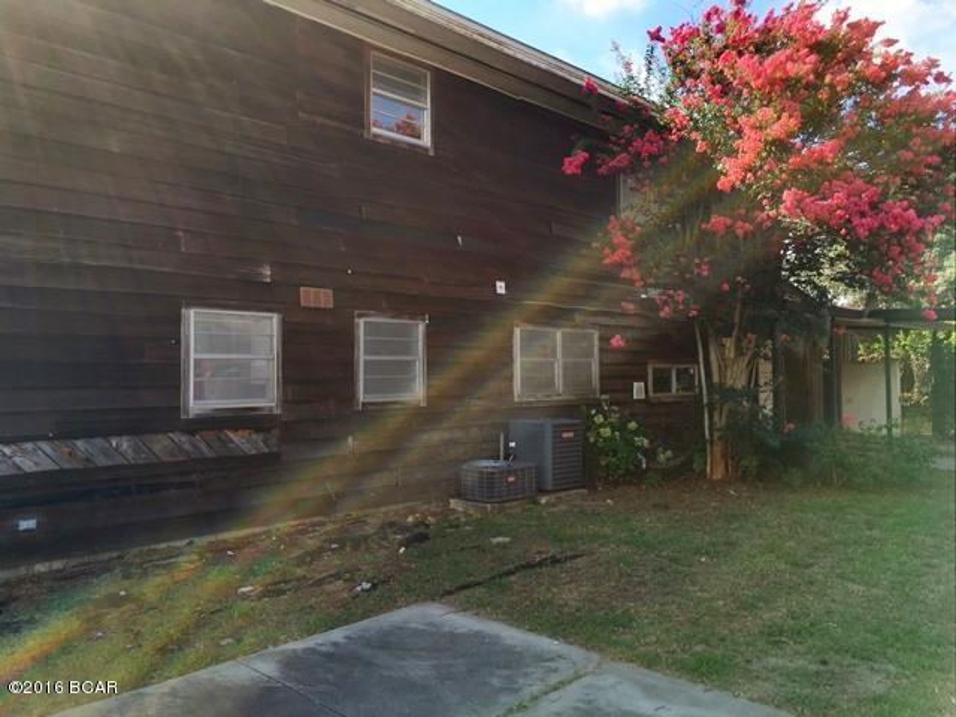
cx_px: 478
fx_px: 801
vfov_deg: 48.2
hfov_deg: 61.7
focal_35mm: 29
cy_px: 358
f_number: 2.2
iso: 25
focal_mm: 4.15
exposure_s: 1/962
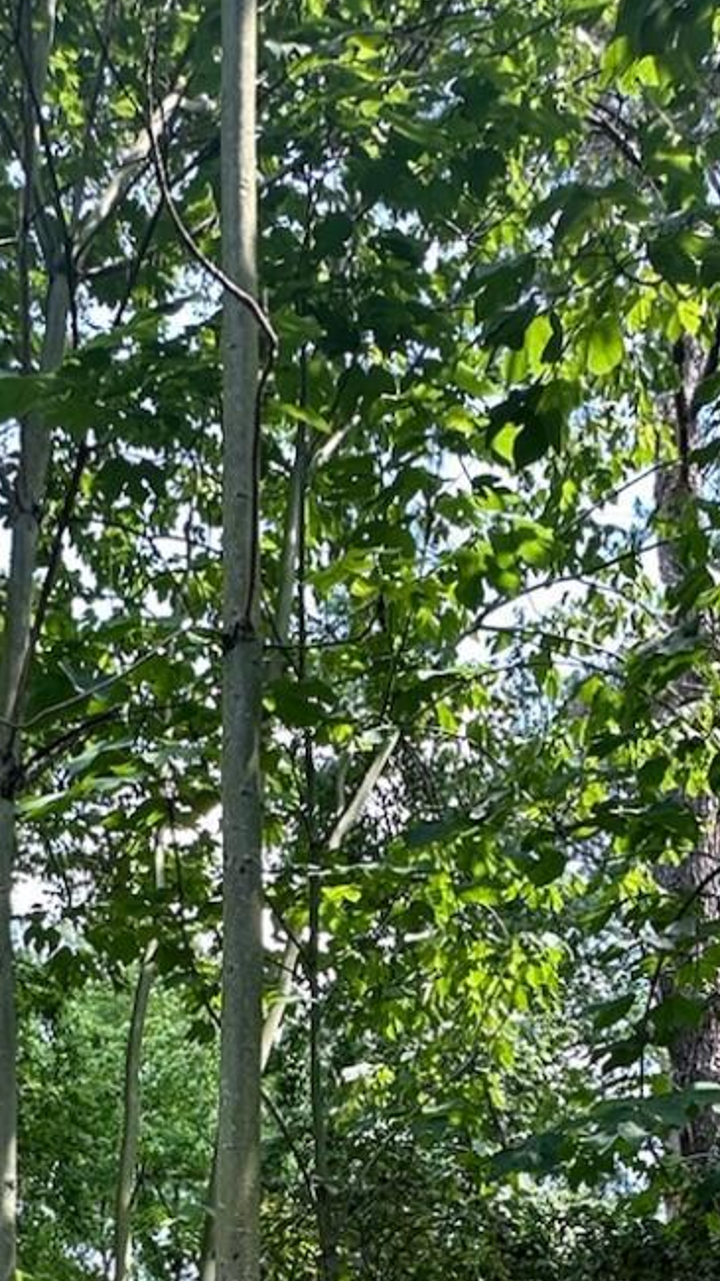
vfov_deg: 38.3
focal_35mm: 47
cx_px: 469
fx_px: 1595
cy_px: 1311
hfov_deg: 25.3
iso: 40
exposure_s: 1/99
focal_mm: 2.22
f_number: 2.2
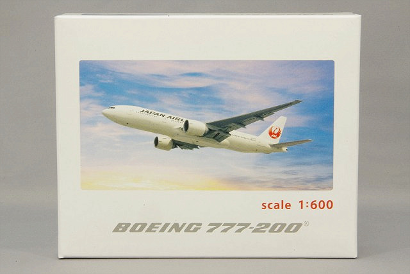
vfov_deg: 12.2
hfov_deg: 18.3
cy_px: 137
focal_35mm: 112
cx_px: 205
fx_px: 1276
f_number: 32
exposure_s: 1/1.67
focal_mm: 75
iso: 400
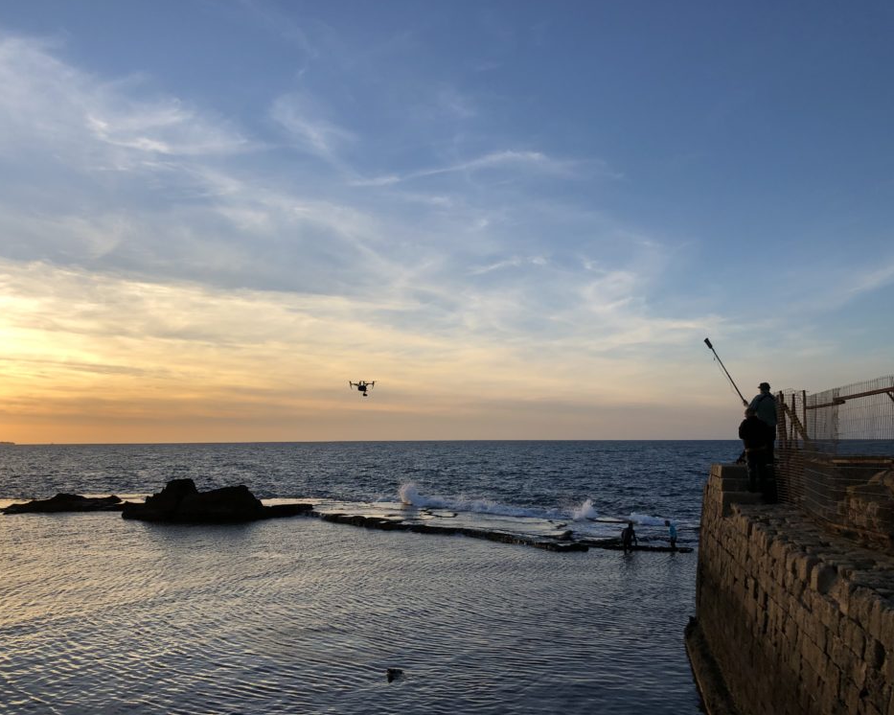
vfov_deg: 48.5
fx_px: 794
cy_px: 363
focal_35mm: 30
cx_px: 420
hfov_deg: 58.7
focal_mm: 4
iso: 20
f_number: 1.8
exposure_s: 1/1297
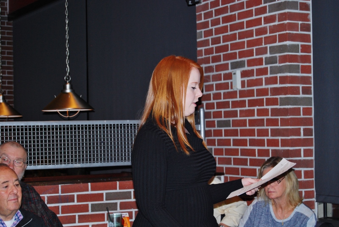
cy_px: 114
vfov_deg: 16.6
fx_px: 778
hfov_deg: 24.6
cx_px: 170
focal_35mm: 82
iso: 400
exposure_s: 1/60
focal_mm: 55
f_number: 5.6
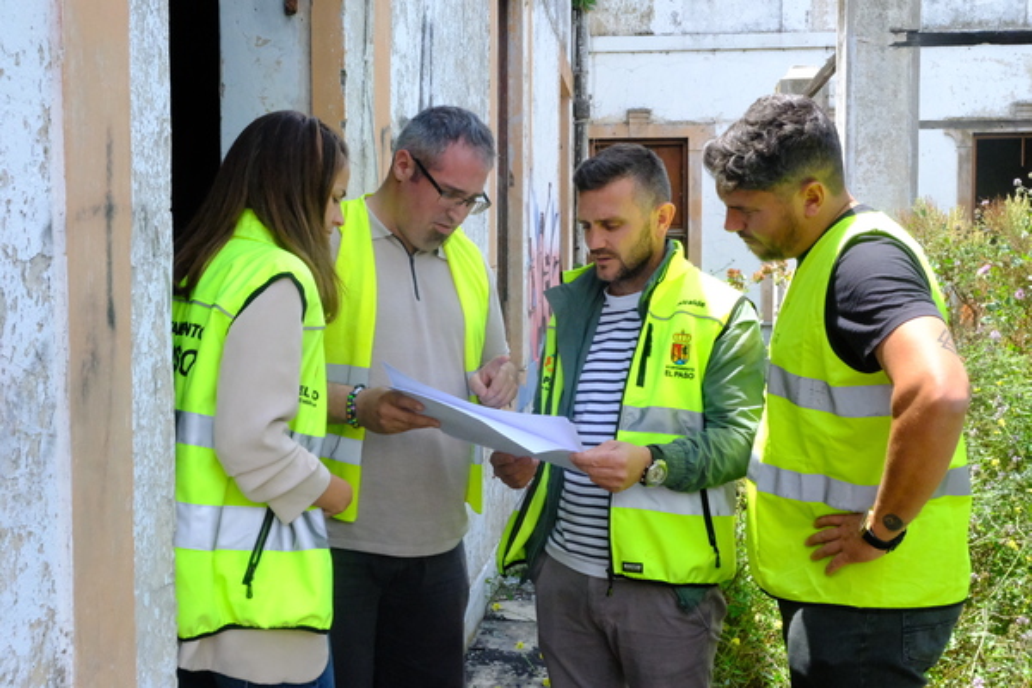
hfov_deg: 45.4
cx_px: 516
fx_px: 1233
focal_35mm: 43
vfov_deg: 31.2
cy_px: 344
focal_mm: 28.9
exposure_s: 1/2000
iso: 10000
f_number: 13
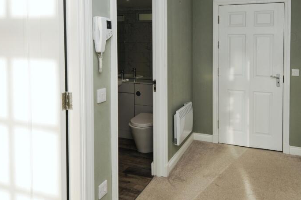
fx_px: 226
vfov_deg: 47.8
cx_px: 171
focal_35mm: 27
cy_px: 101
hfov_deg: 67.1
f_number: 7.1
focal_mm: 12
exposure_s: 1/80
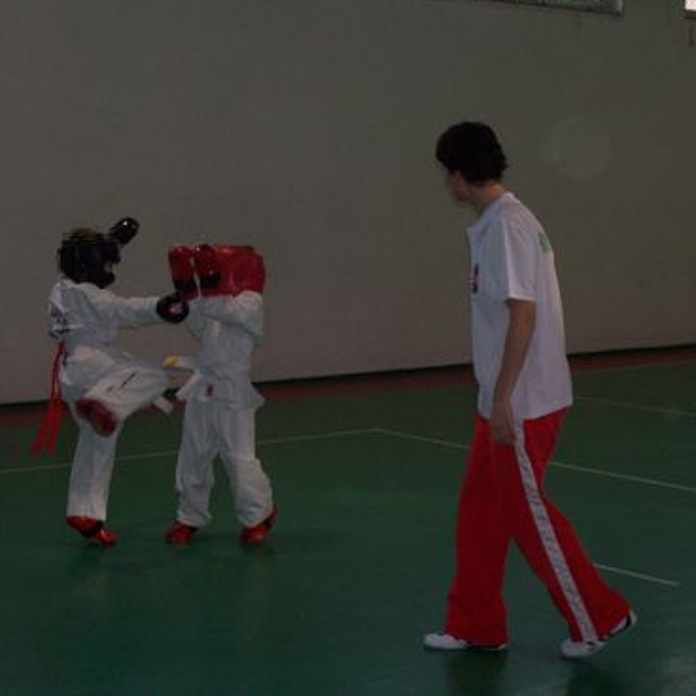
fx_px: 1774
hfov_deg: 22.2
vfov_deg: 22.2
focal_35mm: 78
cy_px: 343
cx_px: 297
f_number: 3.6
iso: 140
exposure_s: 1/137
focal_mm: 10.8
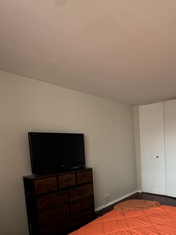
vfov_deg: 67.0
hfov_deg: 50.7
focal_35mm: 25
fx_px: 169
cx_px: 147
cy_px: 162
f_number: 2.2
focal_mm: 2.22
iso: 80
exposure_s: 1/99
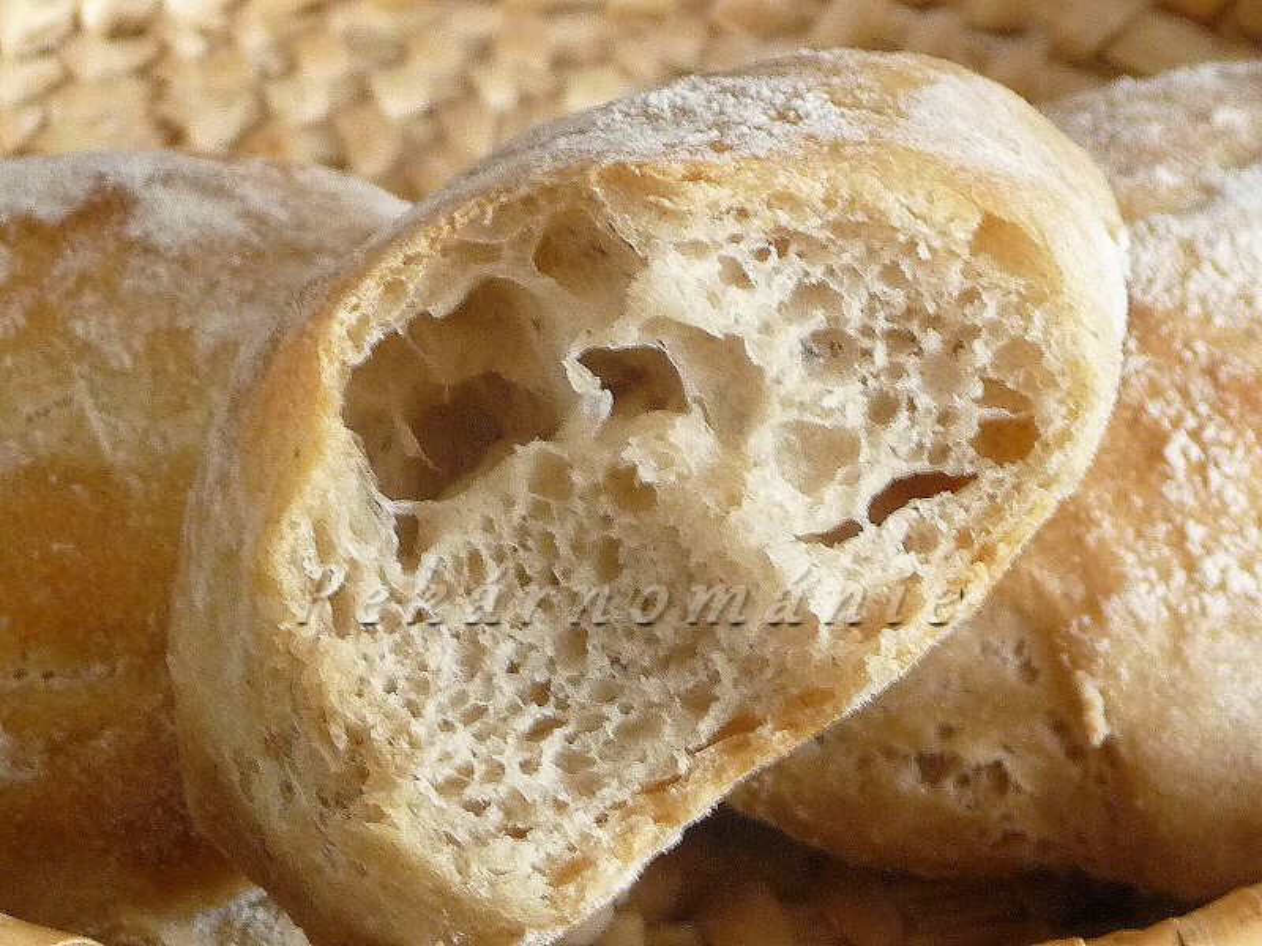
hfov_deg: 21.3
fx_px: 3354
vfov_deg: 16.1
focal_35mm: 92
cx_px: 631
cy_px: 473
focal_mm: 9.3
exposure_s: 1/40
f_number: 4.3
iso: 250
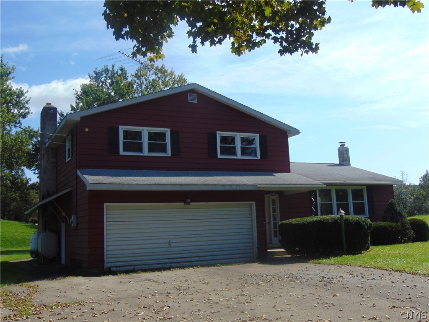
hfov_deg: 47.9
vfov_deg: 36.8
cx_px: 214
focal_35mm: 39
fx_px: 483
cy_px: 161
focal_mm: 6.9
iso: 80
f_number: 3.3
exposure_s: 1/1000
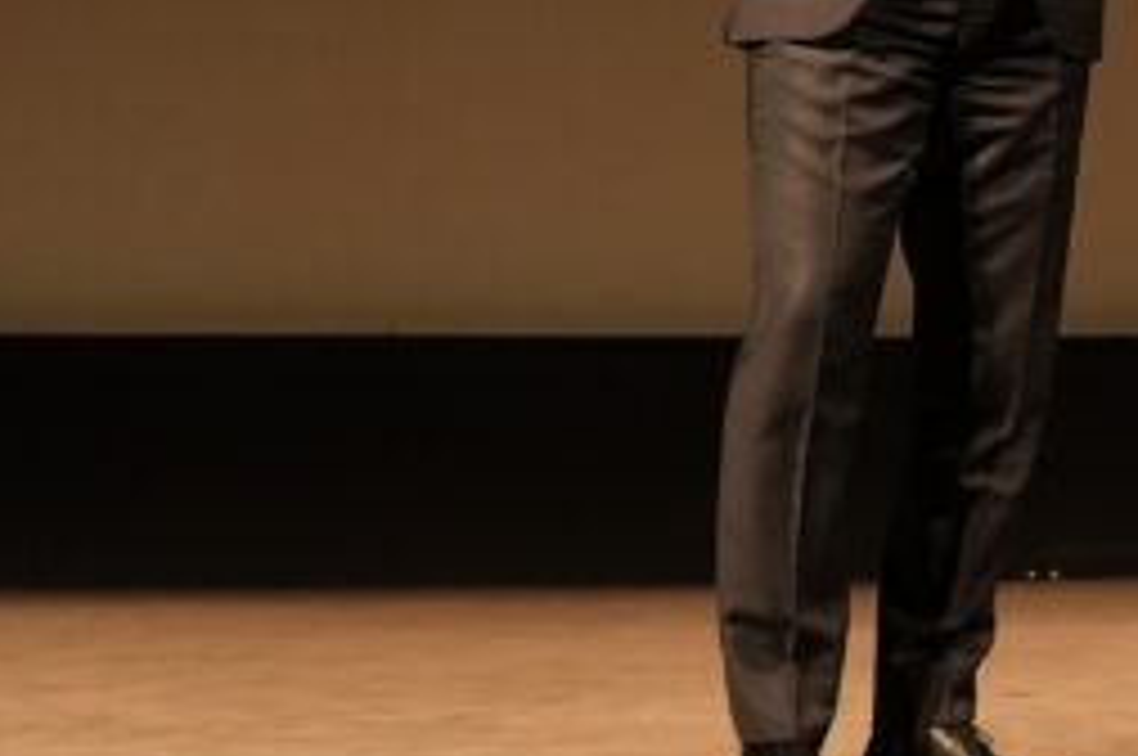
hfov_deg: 16.2
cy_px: -266
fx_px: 3976
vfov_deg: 10.6
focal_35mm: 126
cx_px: 927
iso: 1600
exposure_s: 1/125
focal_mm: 27.2
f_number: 2.8
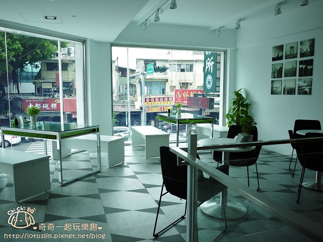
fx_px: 261
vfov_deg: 49.7
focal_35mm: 28
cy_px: 121
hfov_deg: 63.4
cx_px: 162
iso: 100
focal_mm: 14
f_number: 2.5
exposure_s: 1/320
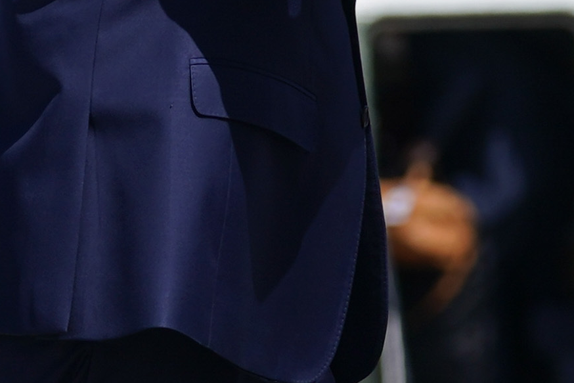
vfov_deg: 1.5
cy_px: 139
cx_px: -144
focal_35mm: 939
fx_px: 14973
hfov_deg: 2.2
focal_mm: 140
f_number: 4.5
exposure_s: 1/2500
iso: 200
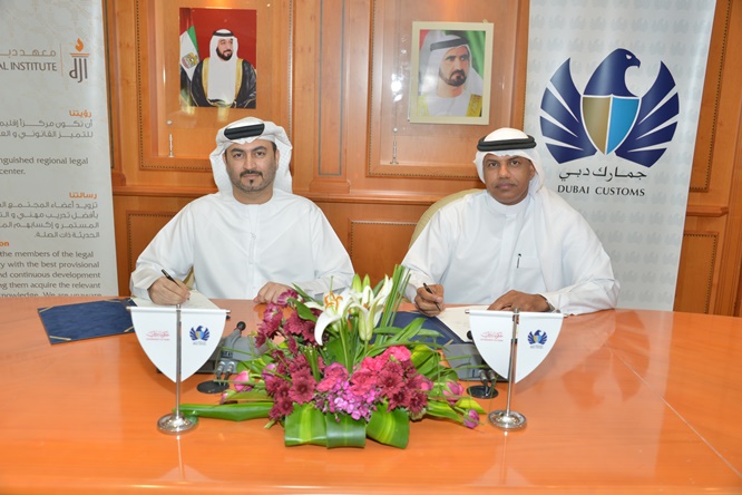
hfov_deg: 55.8
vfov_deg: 38.9
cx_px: 371
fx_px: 701
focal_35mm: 34
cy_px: 248
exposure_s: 1/100
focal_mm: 34
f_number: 5.6
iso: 800
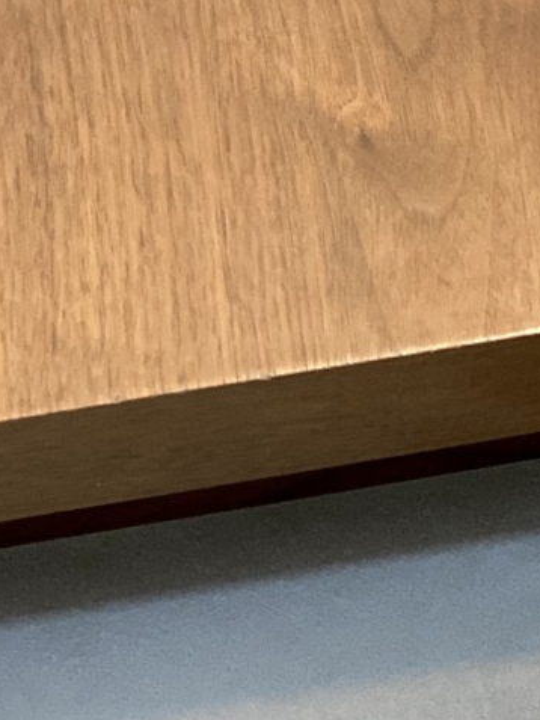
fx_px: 3264
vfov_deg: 12.1
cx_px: 784
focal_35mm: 157
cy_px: 1037
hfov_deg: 9.2
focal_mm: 6
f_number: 2
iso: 160
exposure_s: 1/100
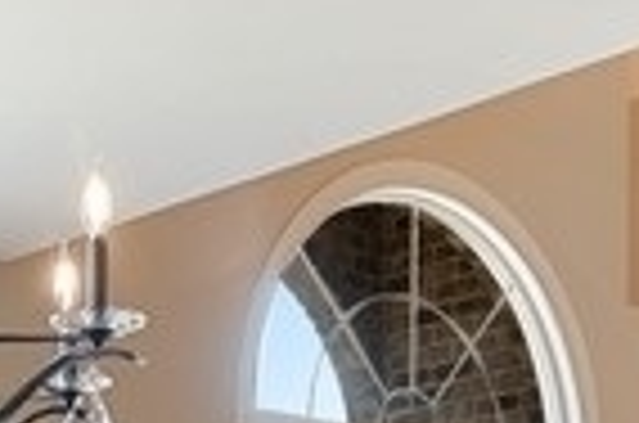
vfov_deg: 11.6
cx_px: -70
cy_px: 788
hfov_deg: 18.2
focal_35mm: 108
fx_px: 1913
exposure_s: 1/10
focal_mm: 17
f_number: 8
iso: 400
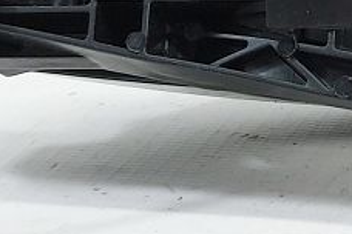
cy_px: -88
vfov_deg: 8.9
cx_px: 549
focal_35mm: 152
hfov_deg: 12.7
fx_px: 1486
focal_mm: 5.23
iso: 64
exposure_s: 1/50
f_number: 1.8
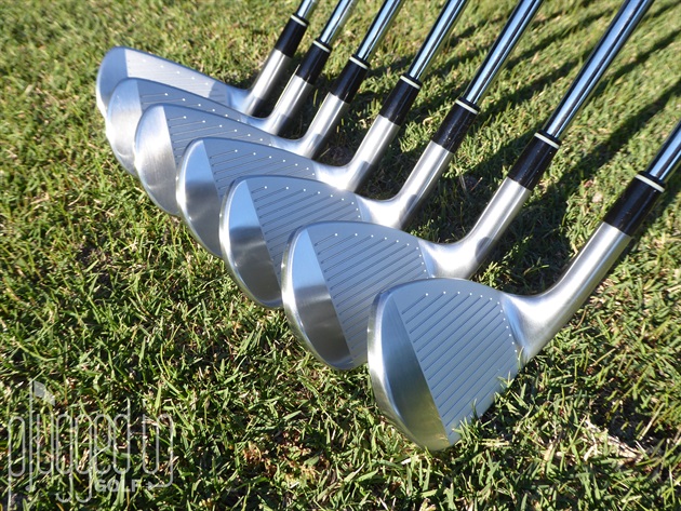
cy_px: 256
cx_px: 340
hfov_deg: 61.6
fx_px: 571
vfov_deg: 48.3
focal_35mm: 29
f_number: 3.5
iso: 80
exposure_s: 1/250
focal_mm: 5
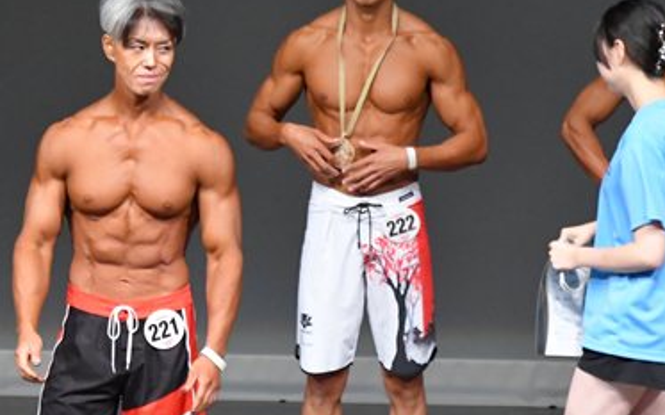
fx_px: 12086
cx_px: 192
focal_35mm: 667
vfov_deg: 2.0
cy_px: 267
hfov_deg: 3.2
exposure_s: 1/400
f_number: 5.6
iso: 5000
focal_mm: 210
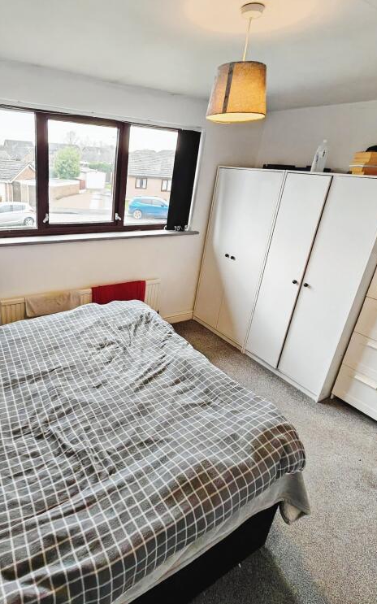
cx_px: 141
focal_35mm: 19
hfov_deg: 61.4
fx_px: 313
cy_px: 311
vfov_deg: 88.0
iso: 320
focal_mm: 1.82
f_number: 2
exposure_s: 1/33
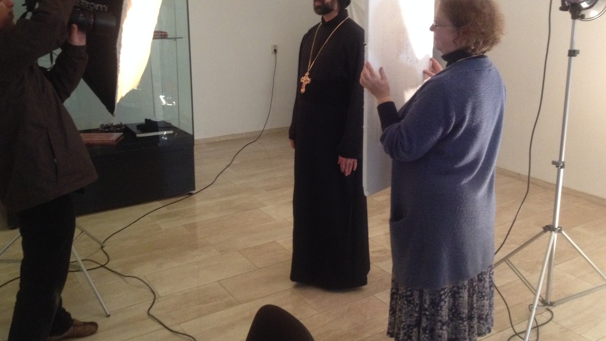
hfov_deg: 51.6
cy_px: 119
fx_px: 627
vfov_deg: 30.3
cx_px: 297
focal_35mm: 39
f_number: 2.4
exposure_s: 1/17
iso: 320
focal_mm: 4.28
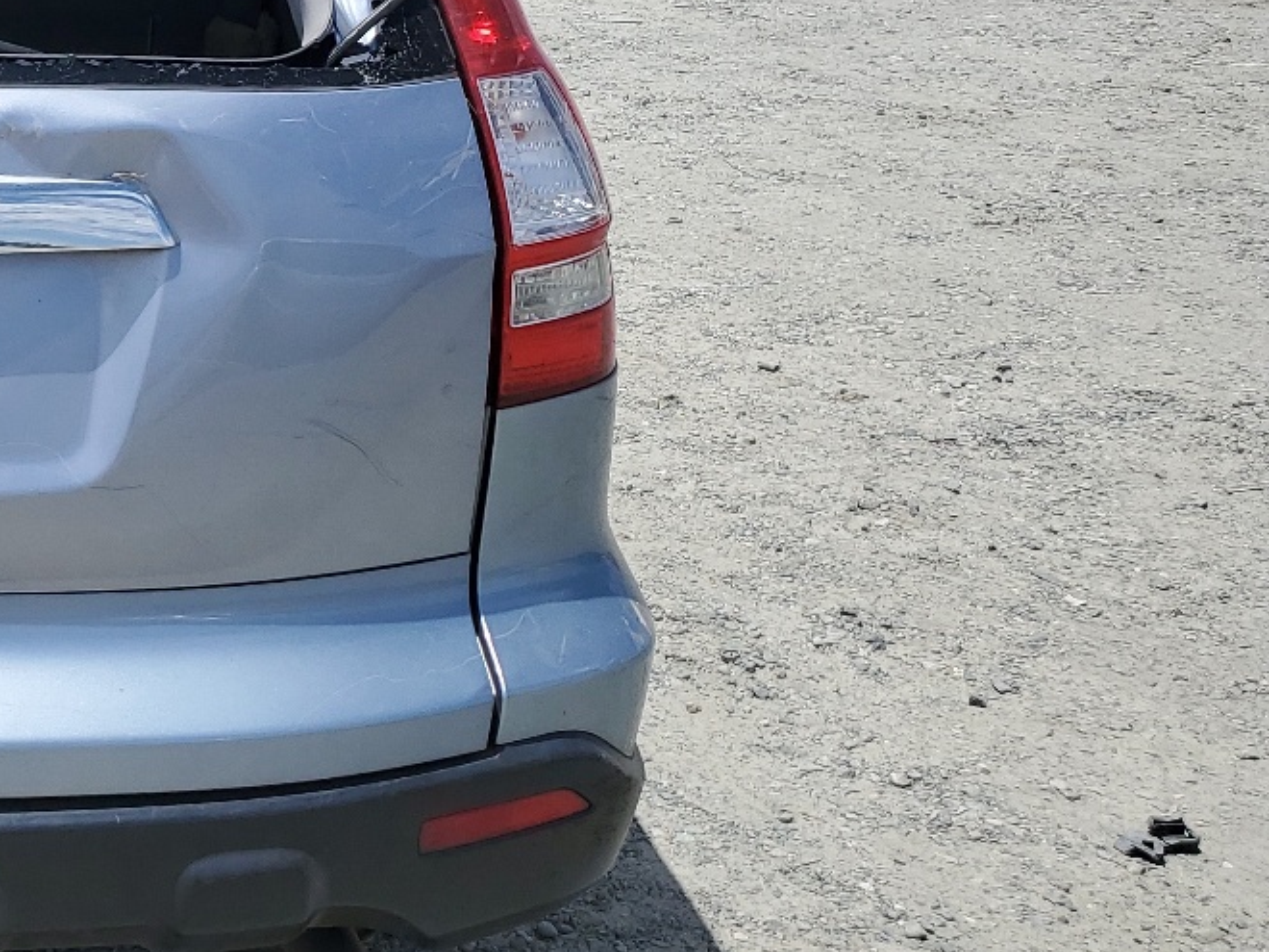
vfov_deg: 23.2
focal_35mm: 63
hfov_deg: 27.0
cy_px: 317
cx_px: -267
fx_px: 2310
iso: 50
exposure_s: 1/5000
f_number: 1.5
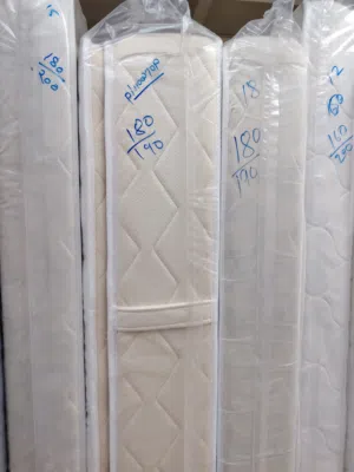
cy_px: 236
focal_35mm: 24
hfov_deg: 56.8
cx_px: 177
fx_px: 327
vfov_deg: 71.6
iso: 288
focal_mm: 5.25
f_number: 1.75
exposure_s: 1/60
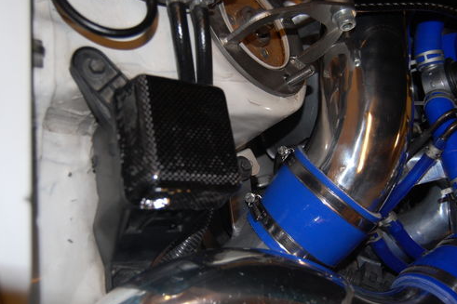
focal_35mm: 43
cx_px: 235
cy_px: 156
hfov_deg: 45.4
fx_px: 546
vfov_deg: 31.2
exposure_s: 1/60
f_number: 3.8
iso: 400
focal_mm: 22
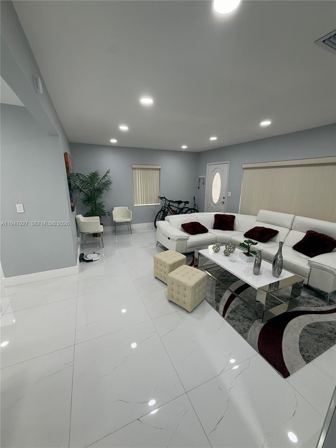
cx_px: 168
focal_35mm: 14
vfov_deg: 102.1
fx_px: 181
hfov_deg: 85.7
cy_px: 224
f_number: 2.2
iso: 160
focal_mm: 2.22
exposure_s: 1/120
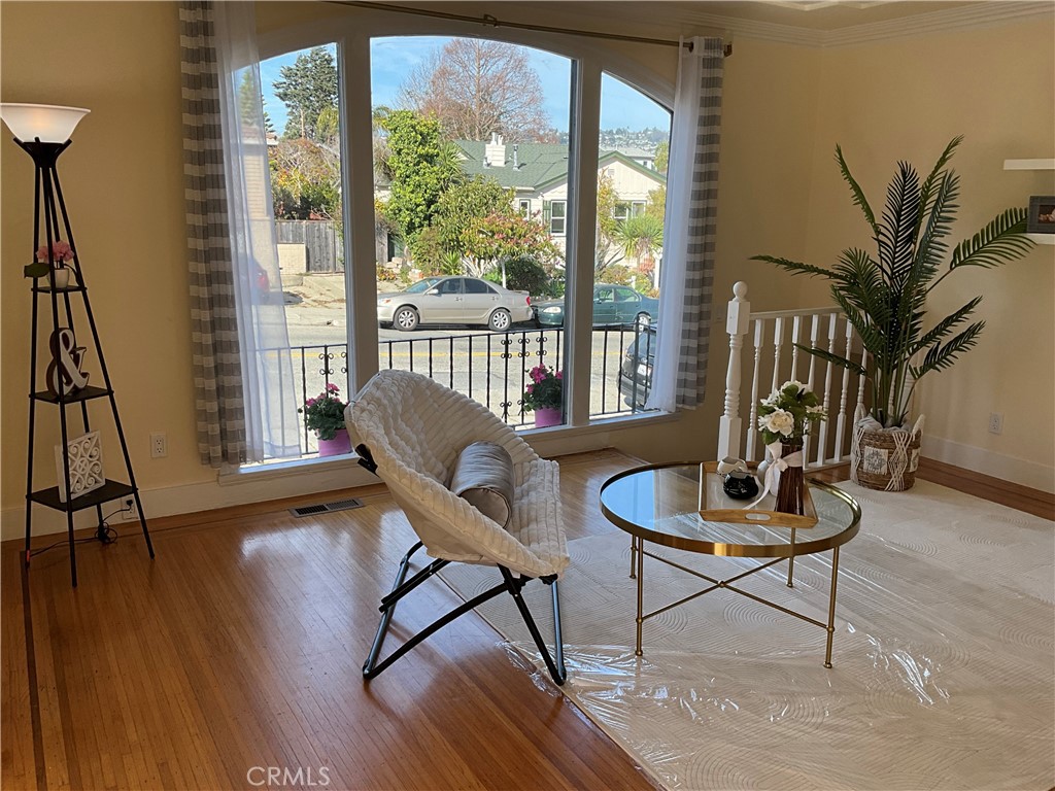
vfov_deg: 48.2
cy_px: 396
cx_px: 528
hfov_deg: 61.7
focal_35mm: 29
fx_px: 884
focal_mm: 3
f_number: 1.8
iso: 25
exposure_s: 1/504
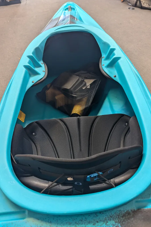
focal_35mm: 26
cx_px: 80
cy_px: 114
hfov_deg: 49.5
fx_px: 164
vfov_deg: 69.4
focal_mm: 6.81
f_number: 1.85
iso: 69
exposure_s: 1/25
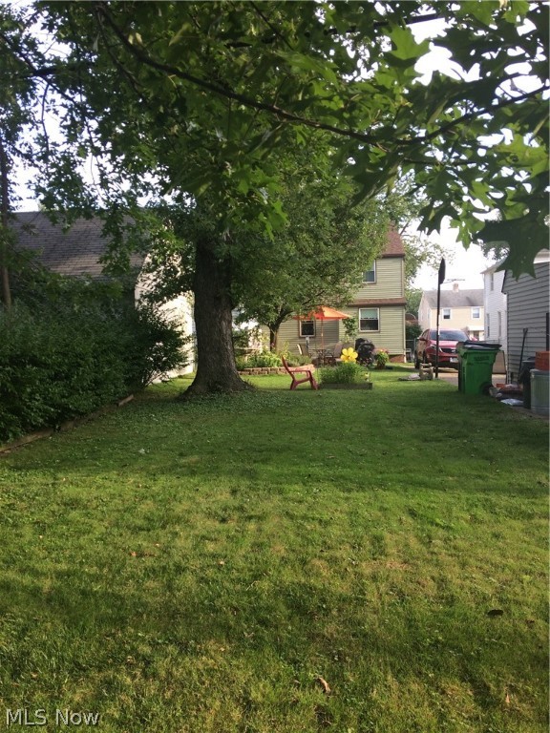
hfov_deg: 48.2
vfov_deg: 61.7
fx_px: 614
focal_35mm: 29
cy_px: 366
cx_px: 275
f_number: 2.2
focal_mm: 4.15
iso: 32
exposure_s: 1/170
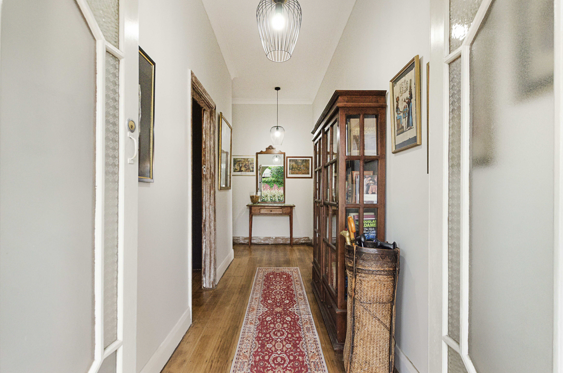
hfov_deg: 93.4
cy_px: 181
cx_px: 280
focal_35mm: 17
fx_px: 265
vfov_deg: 70.2
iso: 800
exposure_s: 1/400
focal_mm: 10
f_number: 8
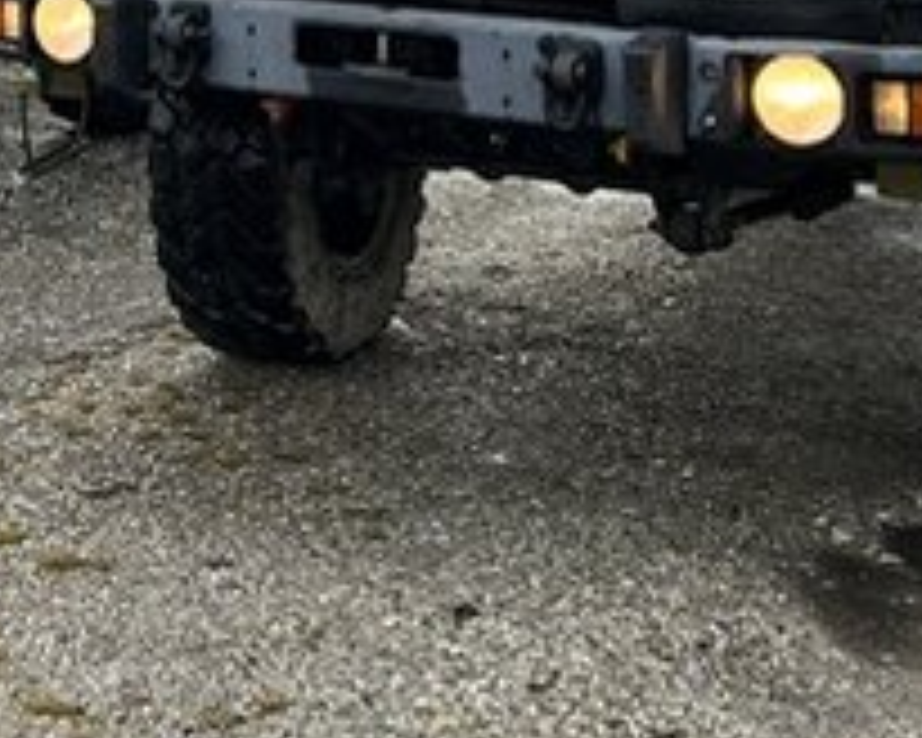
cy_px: -266
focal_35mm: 99
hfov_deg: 19.0
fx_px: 2701
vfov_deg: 14.8
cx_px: 85
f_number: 1.5
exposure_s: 1/395
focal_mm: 5.7
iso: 50
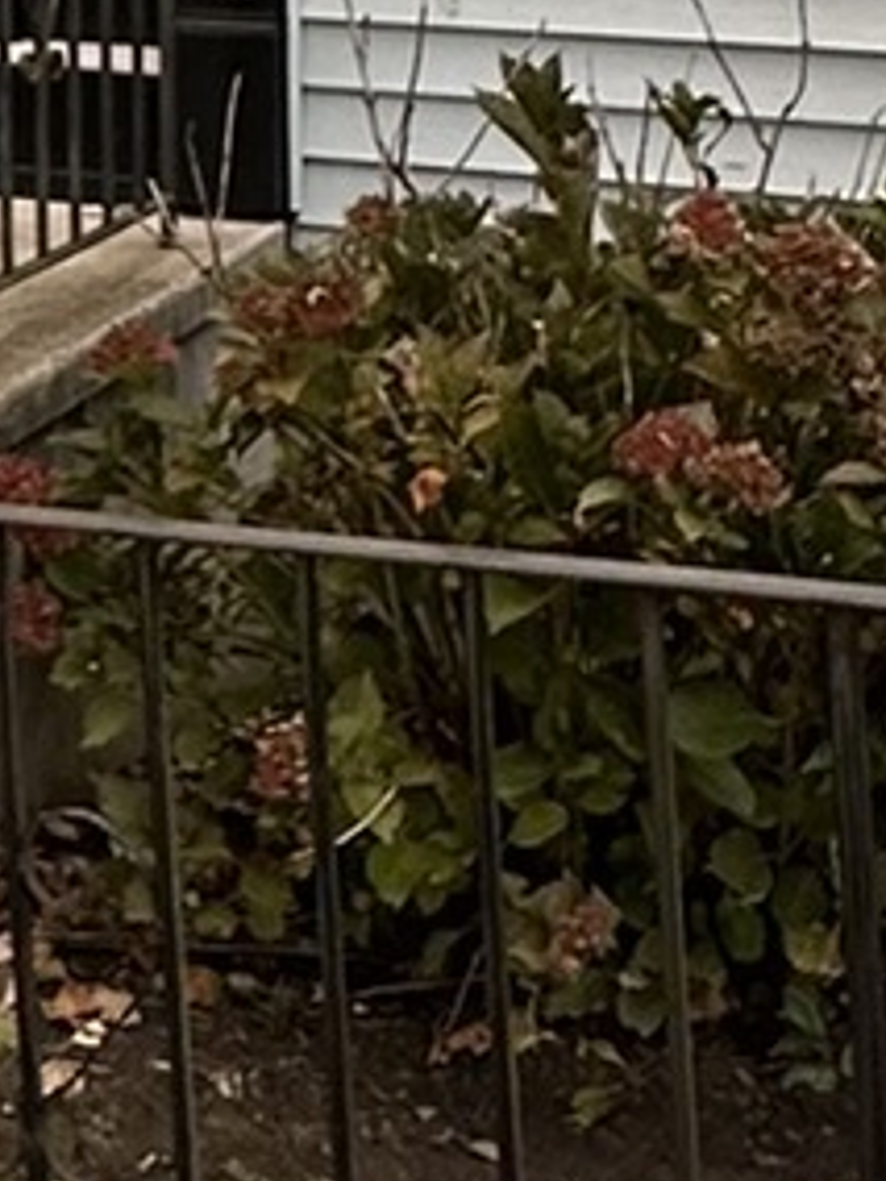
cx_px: -358
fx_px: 3447
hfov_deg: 13.9
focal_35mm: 101
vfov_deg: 18.1
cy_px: -358
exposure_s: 1/60
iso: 200
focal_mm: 2.22
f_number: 2.2
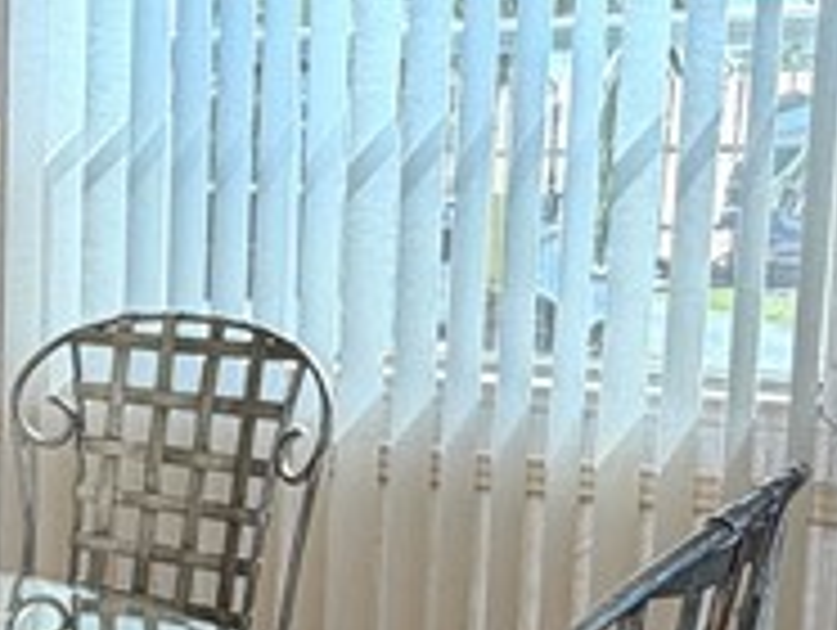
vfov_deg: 19.1
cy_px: 418
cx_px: -50
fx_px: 1864
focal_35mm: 77
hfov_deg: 23.9
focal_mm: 2.22
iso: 80
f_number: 2.2
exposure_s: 1/120
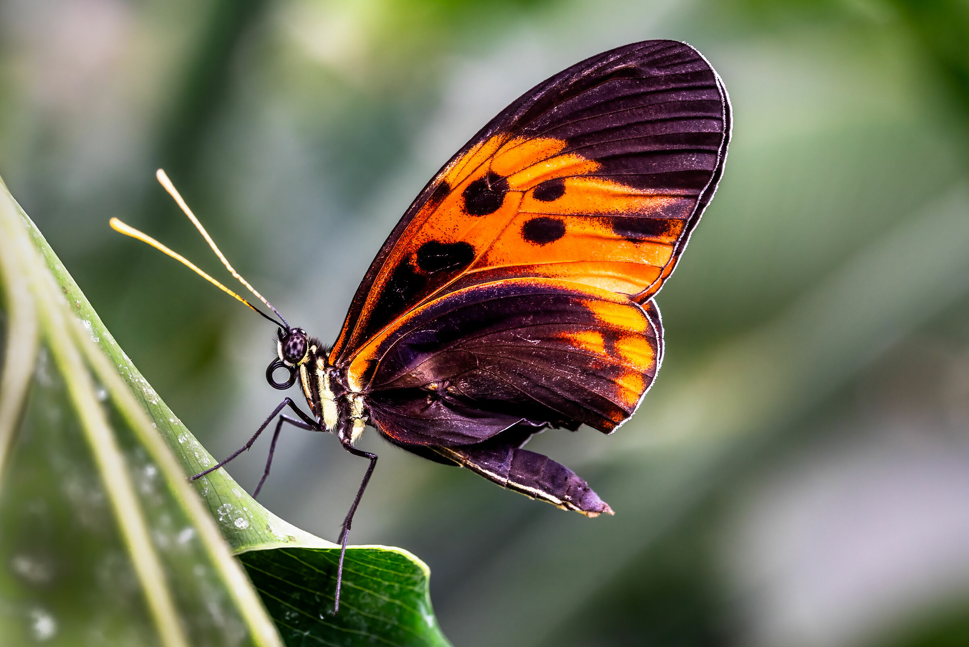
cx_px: 484
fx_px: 2827
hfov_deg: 19.4
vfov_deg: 13.1
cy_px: 324
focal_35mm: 105
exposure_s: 1/40
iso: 640
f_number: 11
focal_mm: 105
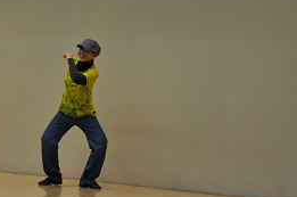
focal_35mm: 153
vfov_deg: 8.9
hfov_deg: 13.4
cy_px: 93
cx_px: 70
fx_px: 1260
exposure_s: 1/60
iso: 400
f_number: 4.8
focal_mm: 62
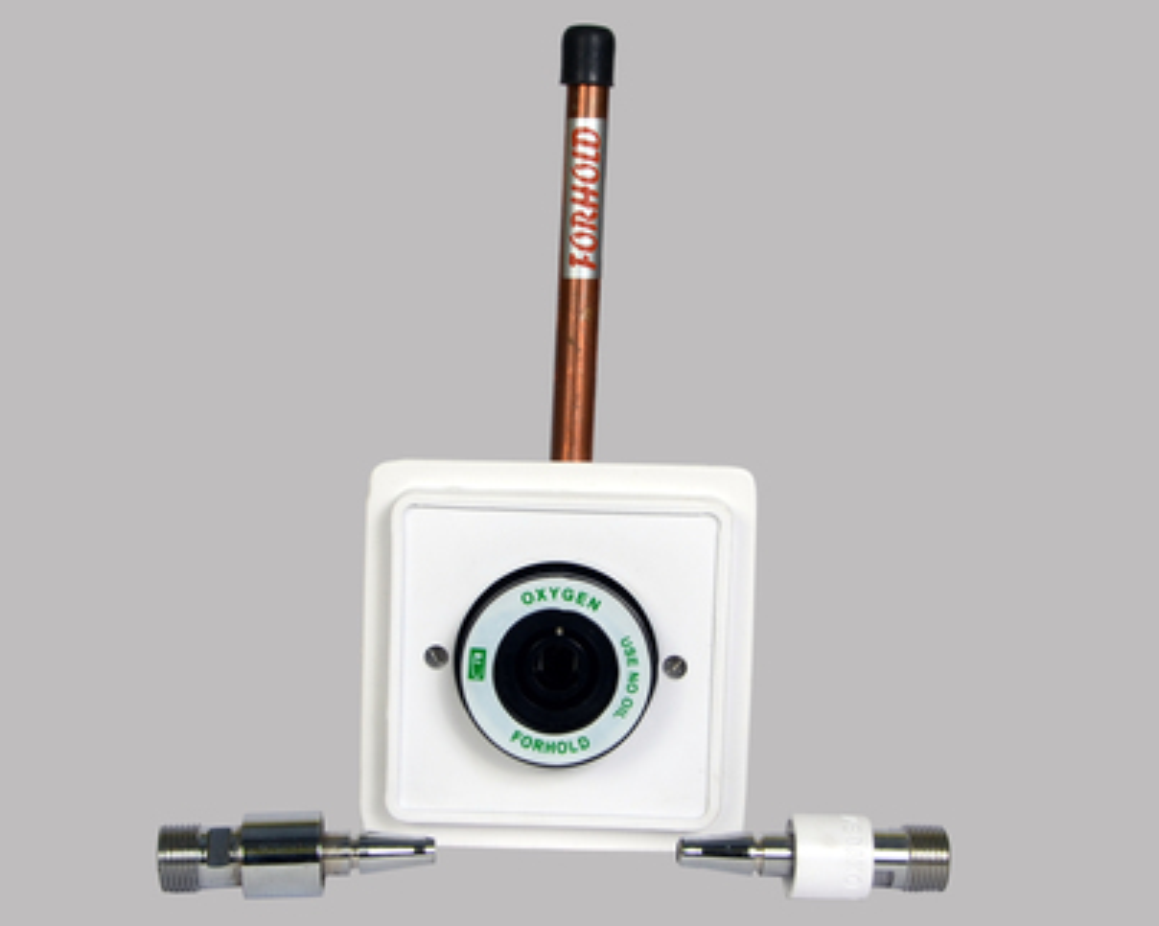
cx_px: 546
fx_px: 1494
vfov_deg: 34.4
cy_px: 473
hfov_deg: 42.4
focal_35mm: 44
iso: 160
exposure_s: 1/160
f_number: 11
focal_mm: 25
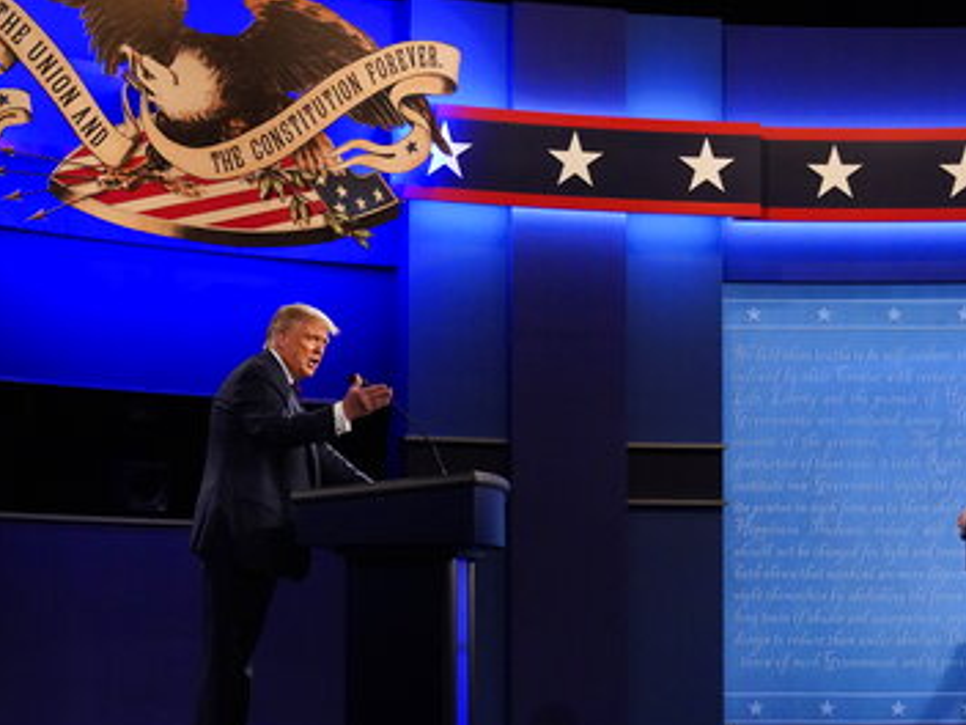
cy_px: 422
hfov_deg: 20.6
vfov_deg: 15.6
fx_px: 2651
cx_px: 628
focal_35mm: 95
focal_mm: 68
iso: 12800
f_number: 5.6
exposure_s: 1/500
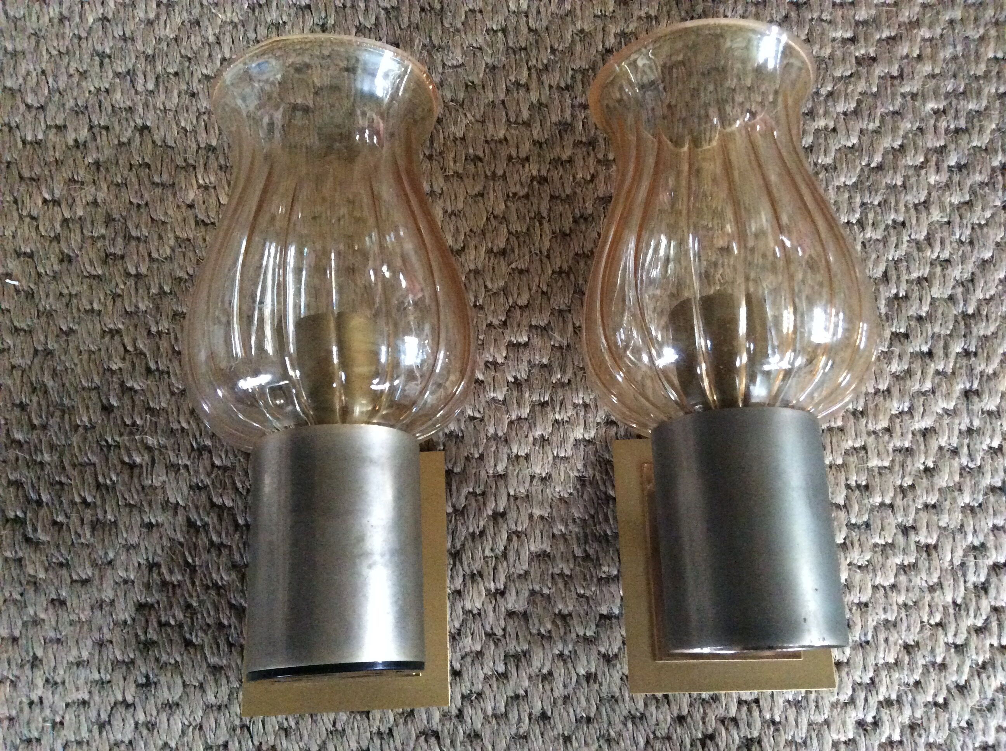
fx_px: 929
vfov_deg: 44.1
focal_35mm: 32
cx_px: 503
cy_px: 376
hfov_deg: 56.9
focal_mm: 3.3
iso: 500
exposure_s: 1/17
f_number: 2.4
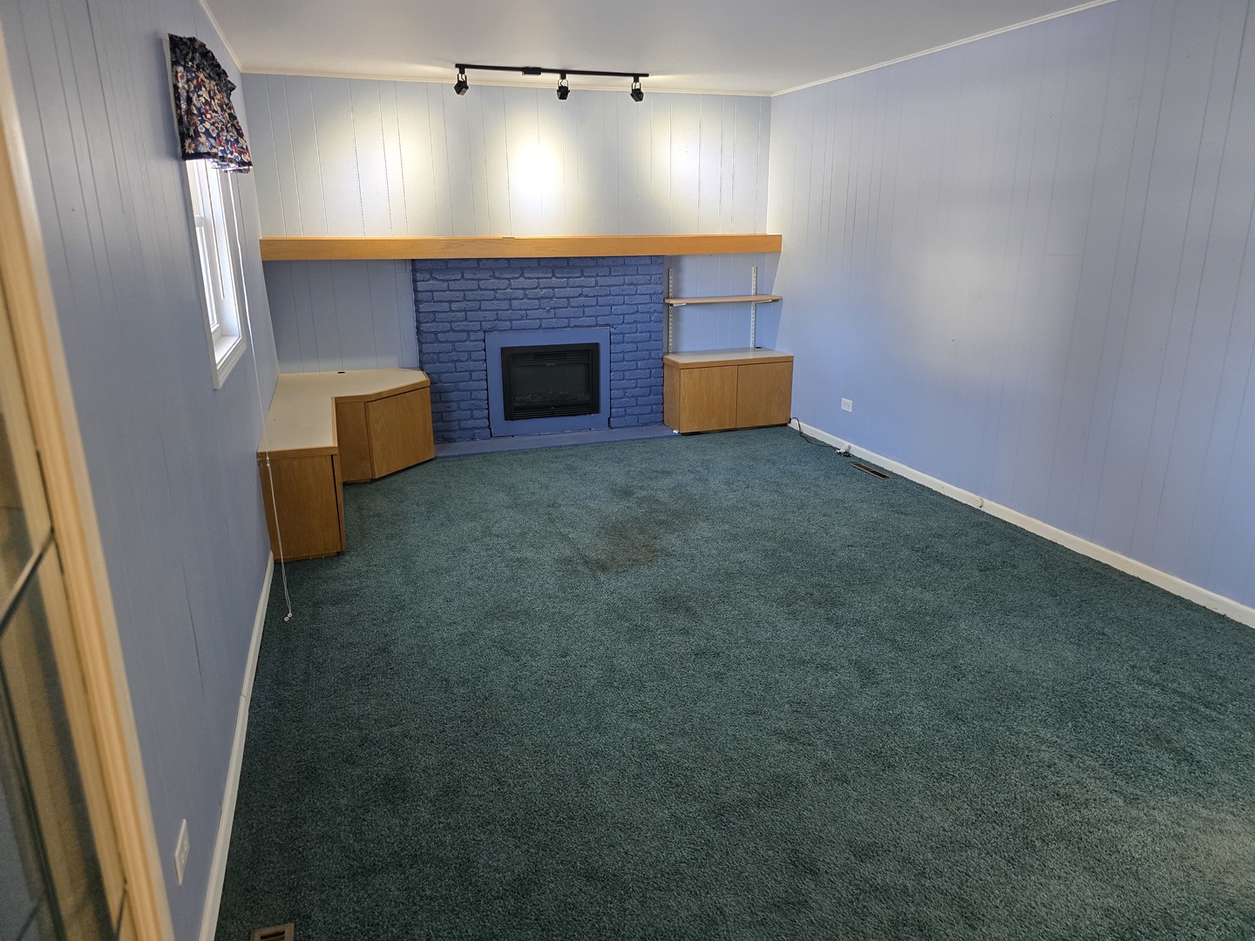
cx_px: 628
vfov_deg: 58.9
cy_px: 470
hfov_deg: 73.9
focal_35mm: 23
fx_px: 834
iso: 640
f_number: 1.7
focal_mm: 6.3
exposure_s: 1/120
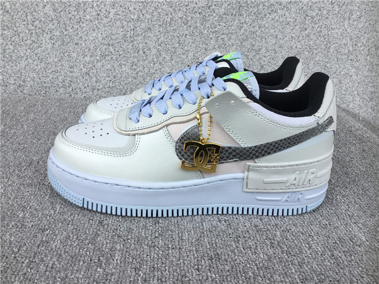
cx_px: 190
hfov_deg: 58.4
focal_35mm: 31
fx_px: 339
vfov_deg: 45.4
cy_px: 142
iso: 25
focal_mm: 3.3
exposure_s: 1/455
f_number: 2.4
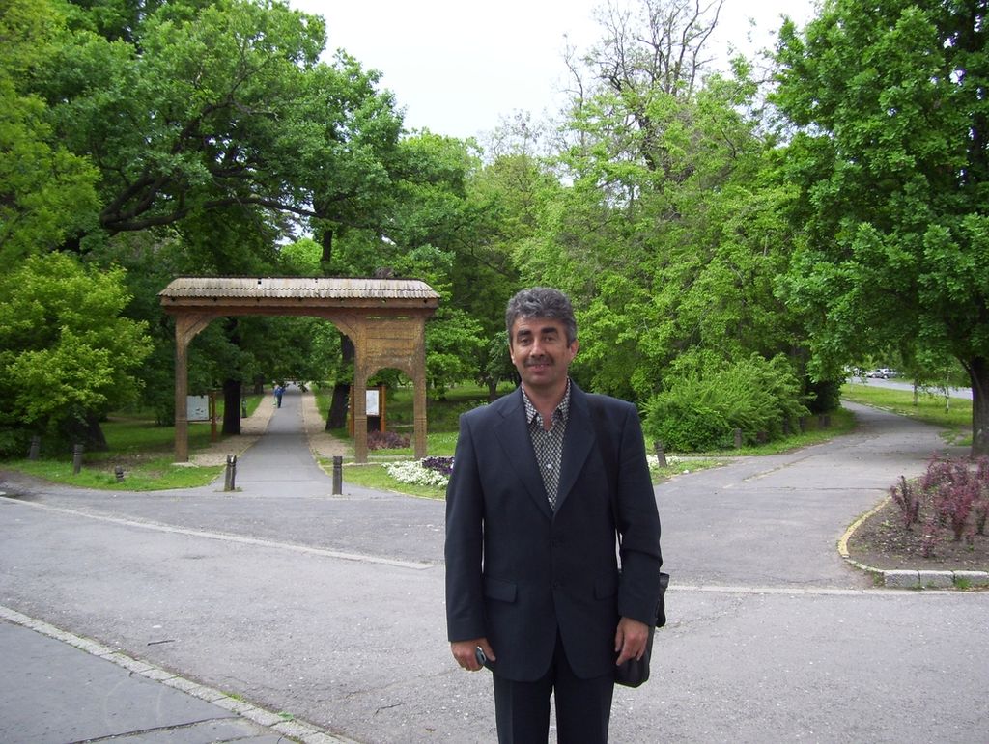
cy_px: 372
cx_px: 494
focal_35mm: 36
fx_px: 1030
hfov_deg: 51.3
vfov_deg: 39.7
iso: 80
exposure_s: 1/200
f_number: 2.7
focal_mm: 6
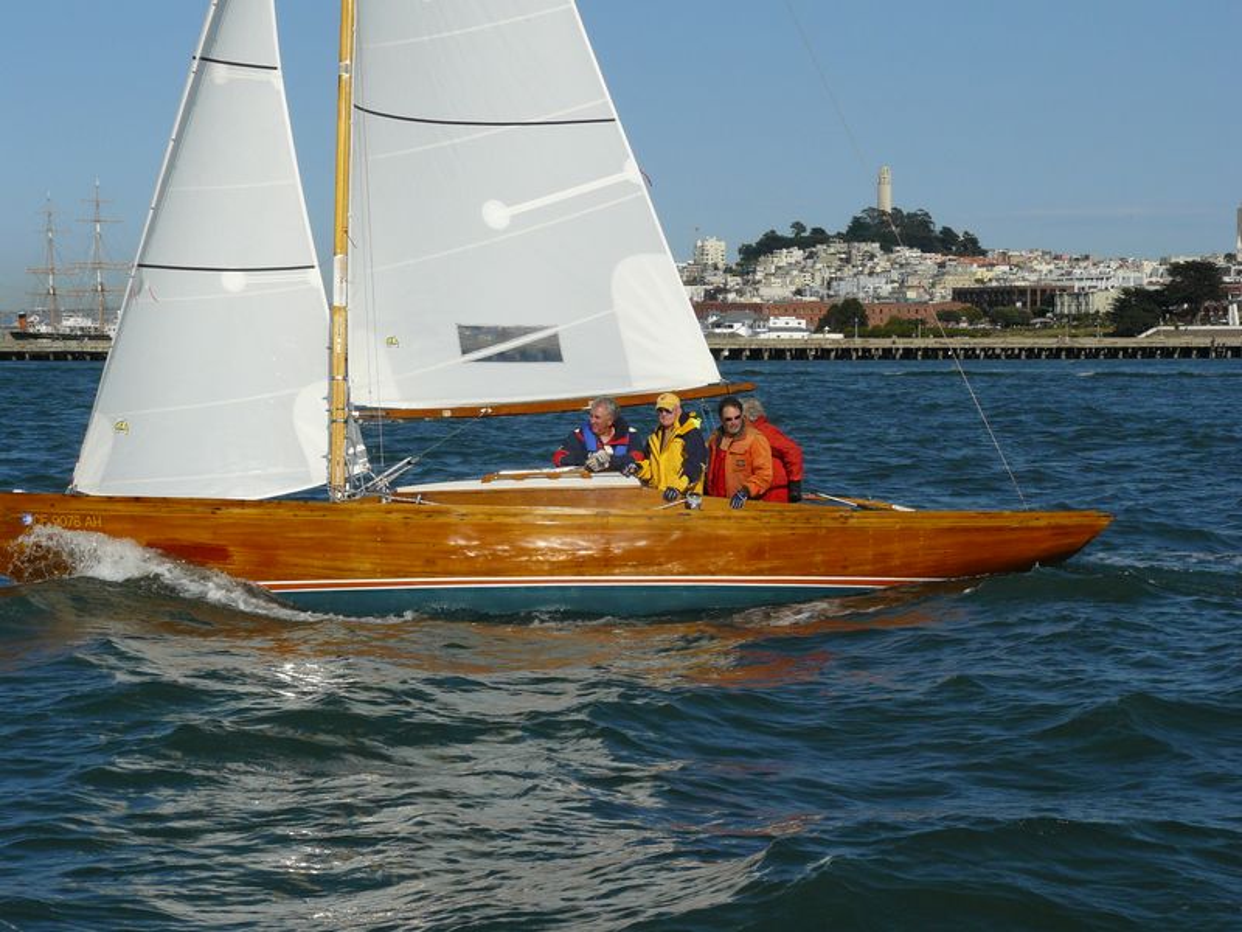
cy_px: 466
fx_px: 3265
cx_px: 621
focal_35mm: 91
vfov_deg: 16.2
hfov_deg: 21.5
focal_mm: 15.2
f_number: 5.6
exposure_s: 1/1000
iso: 100
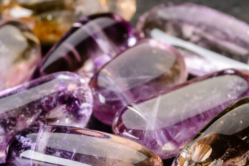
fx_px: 1721
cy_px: 91
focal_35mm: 249
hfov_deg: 8.3
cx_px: 111
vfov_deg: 5.5
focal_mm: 105
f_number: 20
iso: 100
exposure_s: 1/60
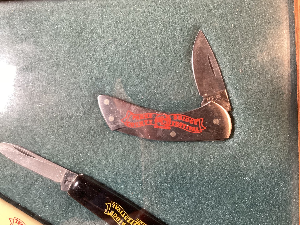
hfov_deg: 58.3
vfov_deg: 45.4
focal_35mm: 31
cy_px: 112
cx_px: 150
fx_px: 269
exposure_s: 1/50
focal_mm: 3.3
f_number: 2.4
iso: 200
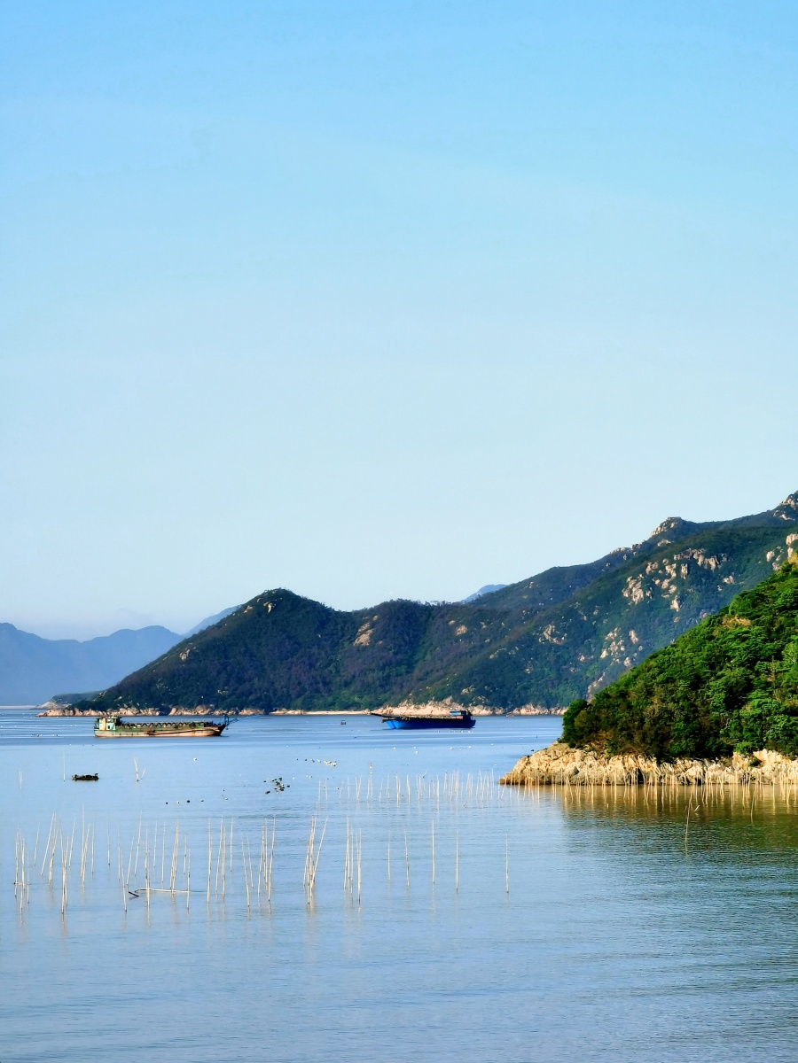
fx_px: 4150
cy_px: 532
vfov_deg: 14.6
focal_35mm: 135
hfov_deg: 11.0
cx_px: 399
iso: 50
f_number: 3.4
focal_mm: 14.46
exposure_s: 1/704
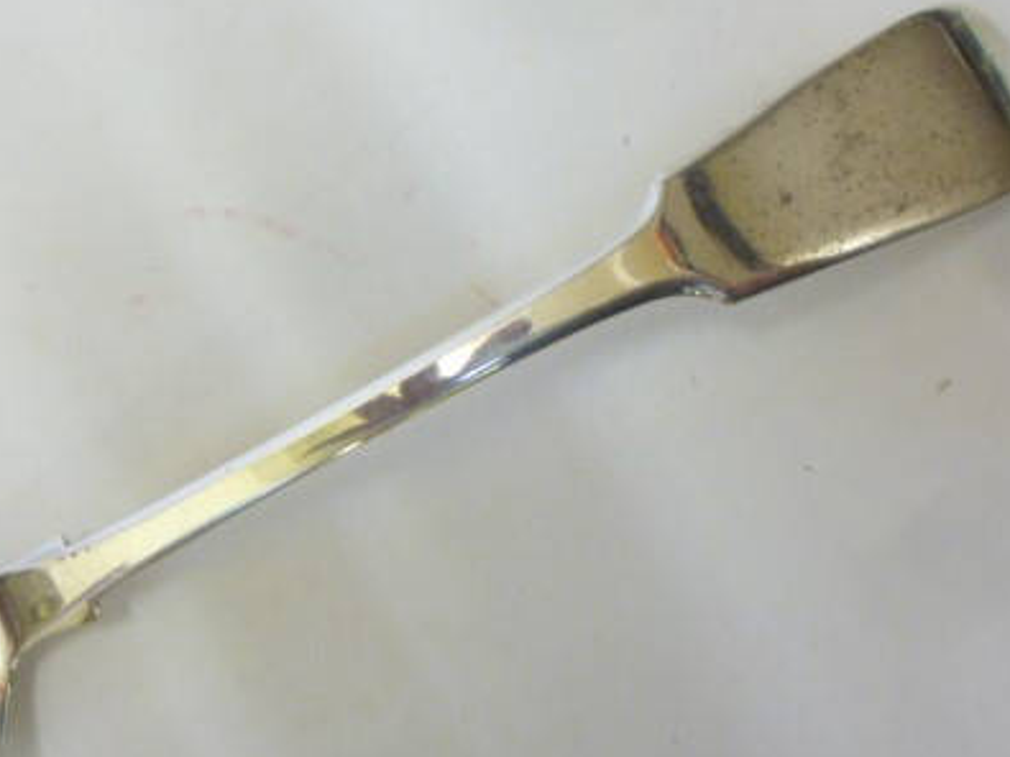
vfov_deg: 30.7
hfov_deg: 40.1
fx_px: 1371
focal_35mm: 47
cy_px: 478
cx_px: 368
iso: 200
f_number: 3.3
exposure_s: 1/30
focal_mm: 5.2
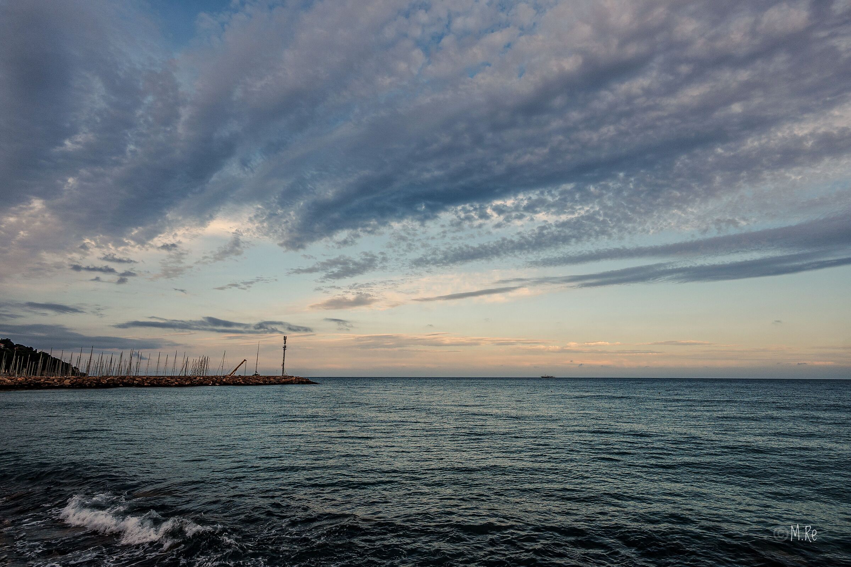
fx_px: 425
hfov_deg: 90.0
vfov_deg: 67.4
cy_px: 284
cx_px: 426
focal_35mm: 18
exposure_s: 1/125
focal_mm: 12
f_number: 6.3
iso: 100
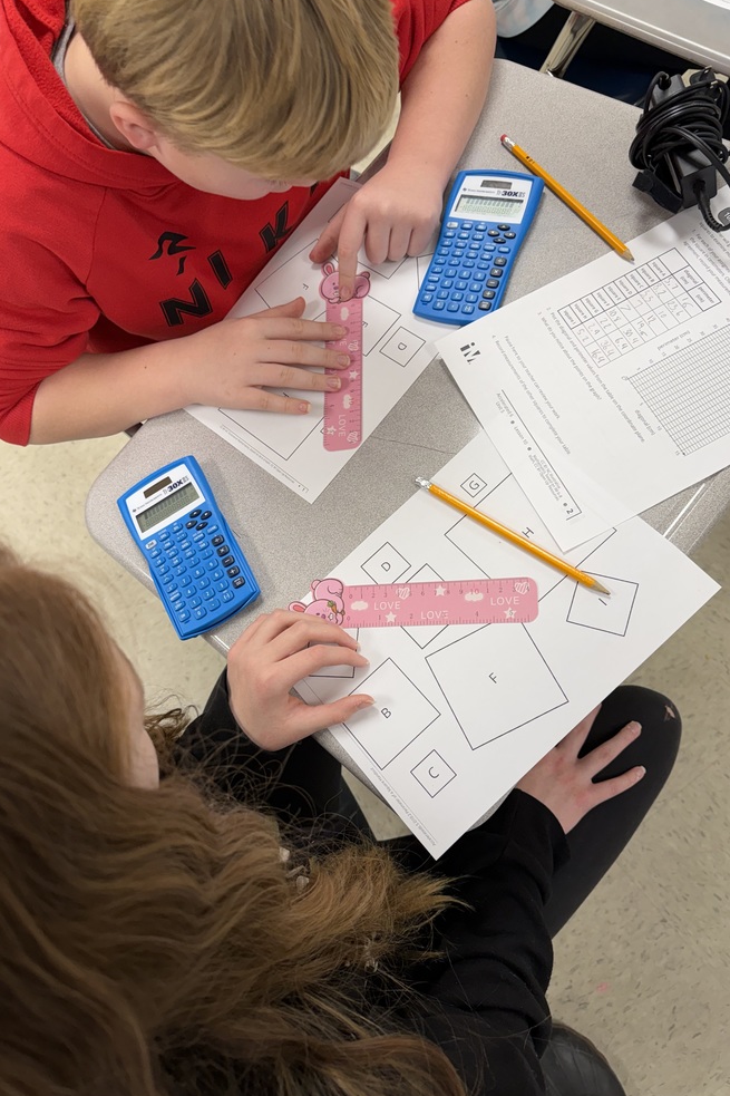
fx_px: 791
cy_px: 554
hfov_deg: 49.5
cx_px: 357
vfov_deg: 69.4
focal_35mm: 26
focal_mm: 6.76
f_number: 1.78
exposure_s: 1/120
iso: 125
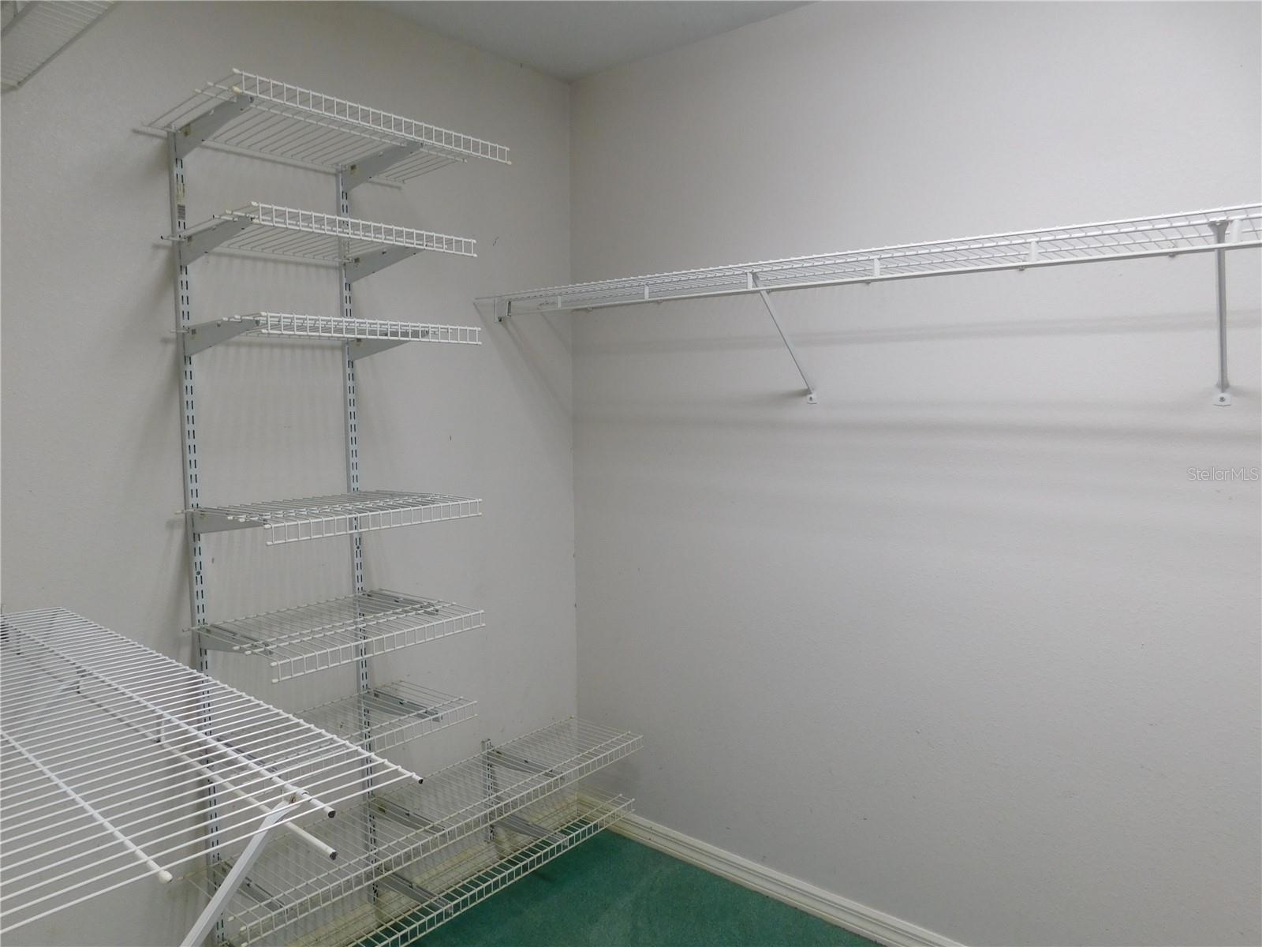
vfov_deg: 58.9
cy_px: 474
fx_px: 839
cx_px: 631
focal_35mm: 23
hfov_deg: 73.9
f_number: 3
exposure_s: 1/30
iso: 140
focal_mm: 4
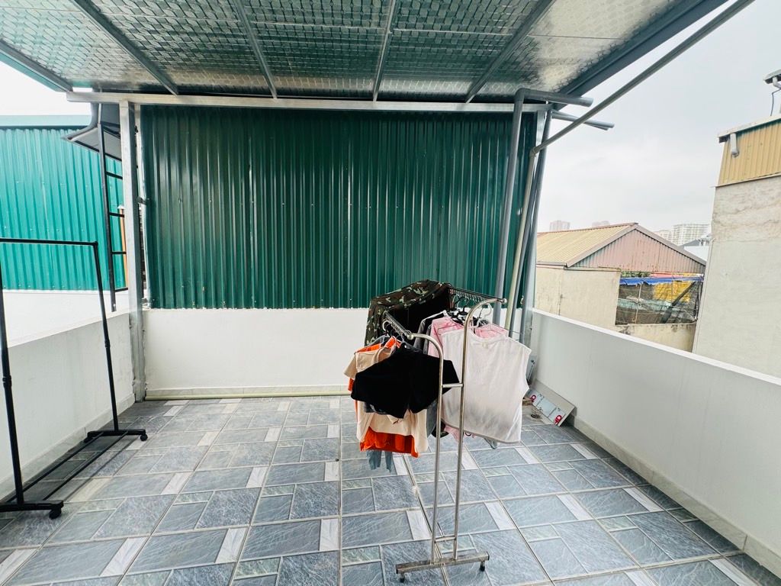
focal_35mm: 14
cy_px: 293
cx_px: 390
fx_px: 316
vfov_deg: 85.7
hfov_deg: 102.1
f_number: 2.2
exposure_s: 1/139
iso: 40
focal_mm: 2.22
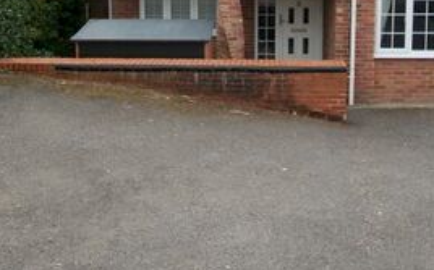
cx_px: 293
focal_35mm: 40
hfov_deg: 48.4
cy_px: -3
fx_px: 473
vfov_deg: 29.7
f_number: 8
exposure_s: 1/80
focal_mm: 10
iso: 100
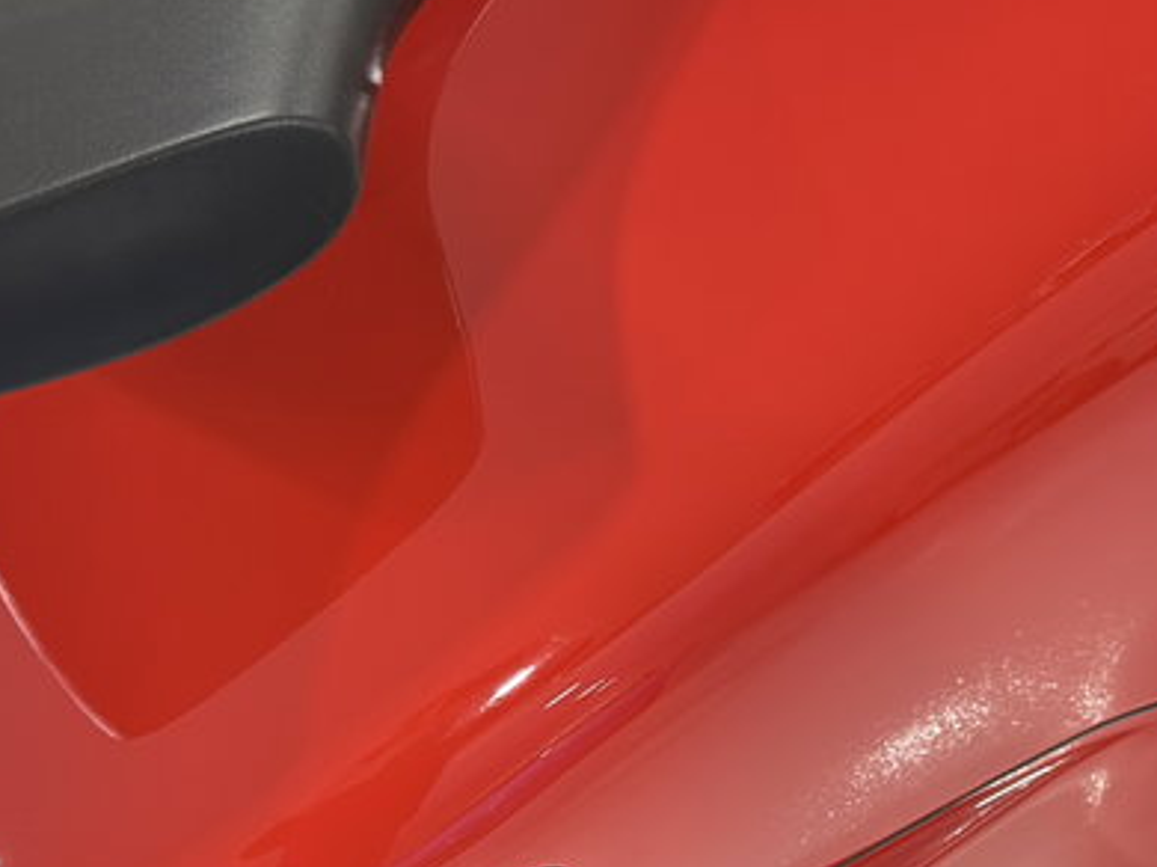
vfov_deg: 16.0
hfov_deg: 21.2
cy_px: 546
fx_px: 3073
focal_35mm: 92
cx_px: 822
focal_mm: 6.76
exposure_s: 1/120
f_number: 1.78
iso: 250
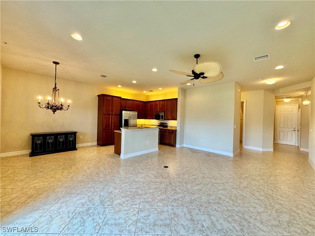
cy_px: 118
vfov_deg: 85.7
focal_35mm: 14
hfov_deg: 102.1
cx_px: 158
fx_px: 127
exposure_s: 1/120
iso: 200
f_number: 2.2
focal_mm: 2.22
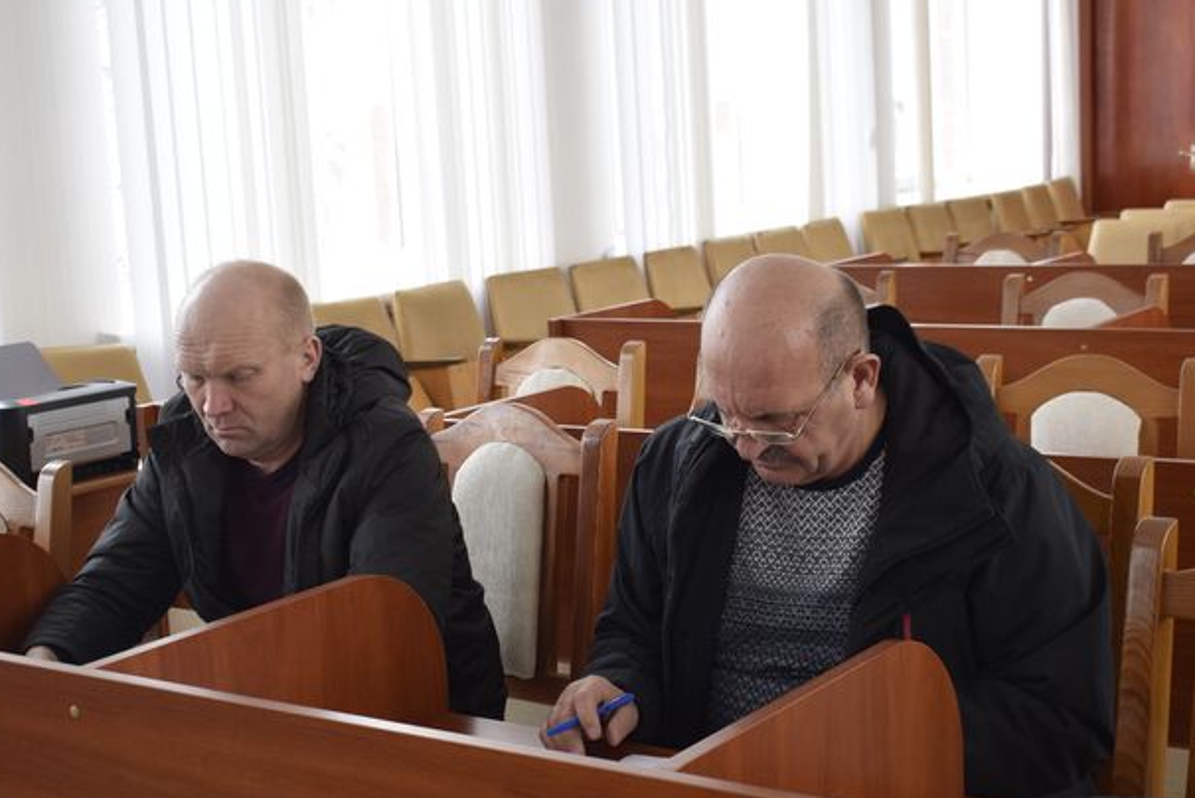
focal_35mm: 58
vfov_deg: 23.6
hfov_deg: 34.7
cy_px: 414
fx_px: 1913
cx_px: 561
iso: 800
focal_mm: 31
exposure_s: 1/125
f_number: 5.6
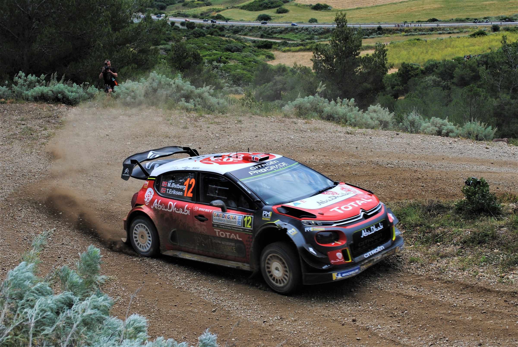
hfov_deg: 37.8
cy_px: 174
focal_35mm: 52
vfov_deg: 25.8
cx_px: 259
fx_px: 756
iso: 100
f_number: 8
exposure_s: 1/250
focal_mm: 35
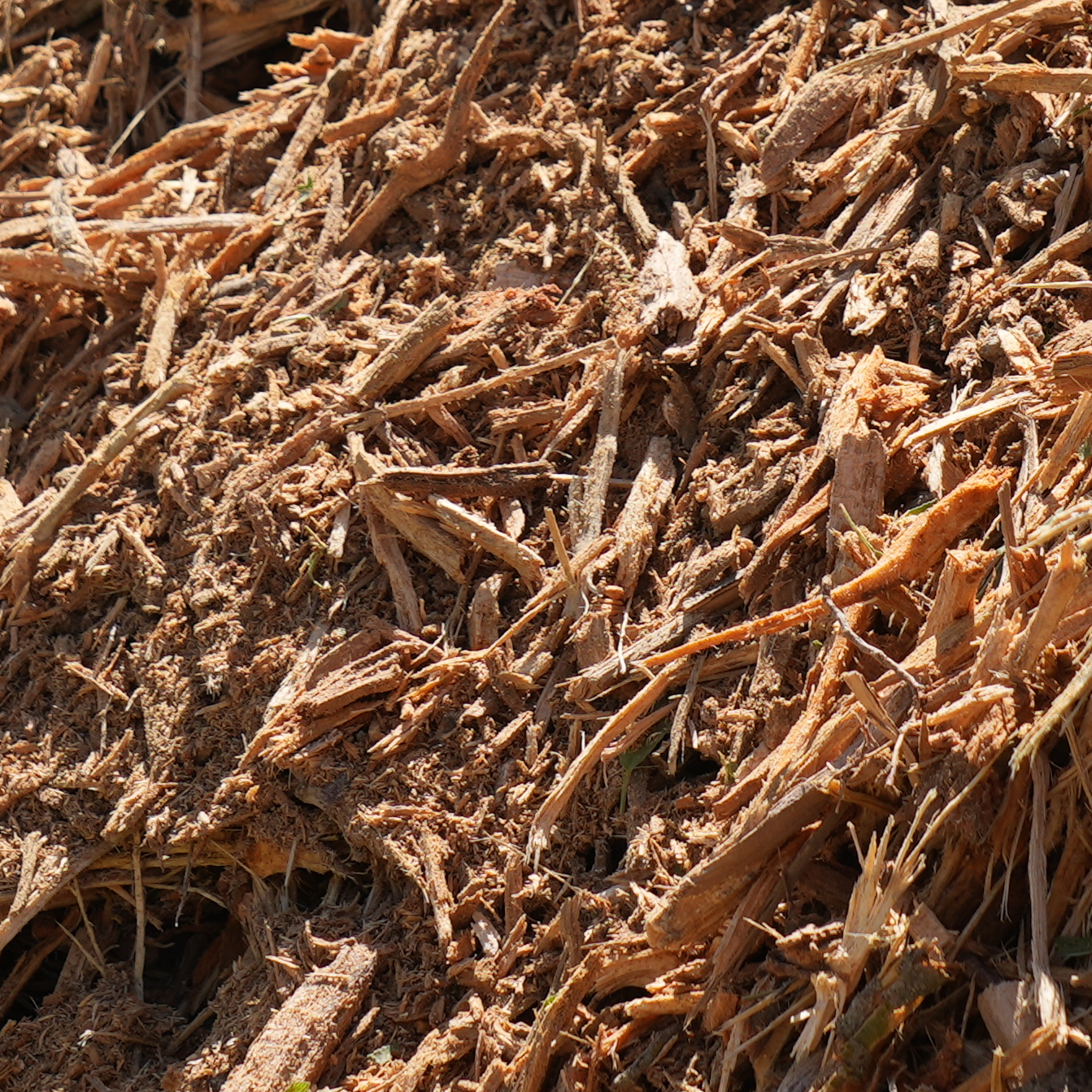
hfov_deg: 7.1
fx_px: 8744
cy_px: -115
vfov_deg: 7.1
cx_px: 568
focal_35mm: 245
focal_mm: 56
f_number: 7.1
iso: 100
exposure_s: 1/250
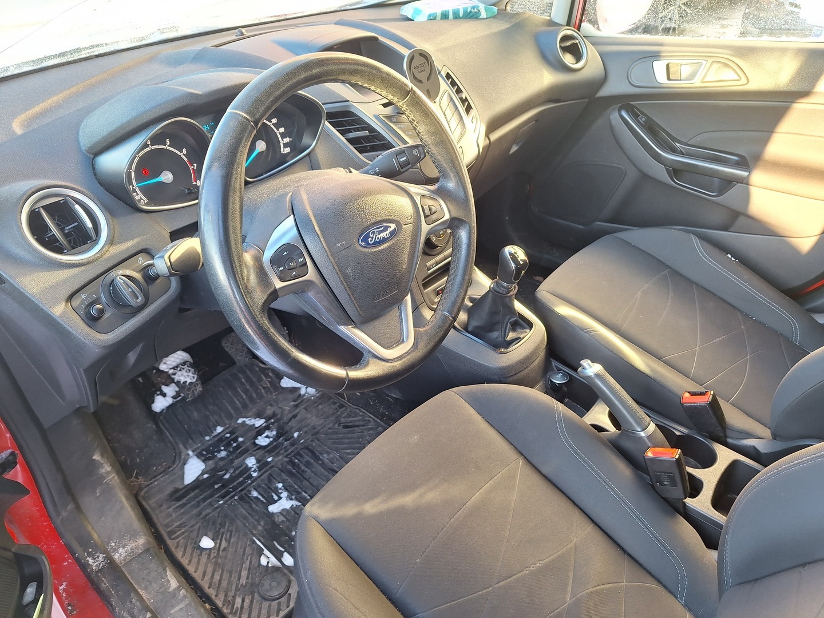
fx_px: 547
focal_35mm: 23
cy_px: 309
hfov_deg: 73.9
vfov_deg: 58.9
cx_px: 412
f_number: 1.8
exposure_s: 1/50
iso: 40
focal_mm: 5.54
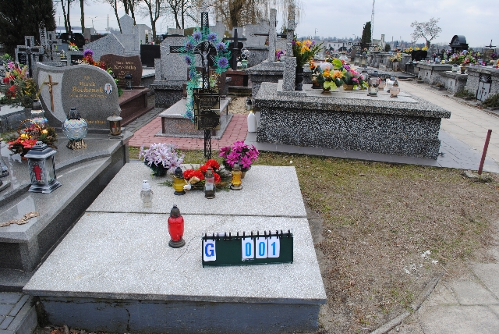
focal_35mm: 27
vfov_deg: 48.0
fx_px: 375
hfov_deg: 67.3
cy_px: 167
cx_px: 250
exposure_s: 1/200
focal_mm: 18
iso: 100
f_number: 7.1
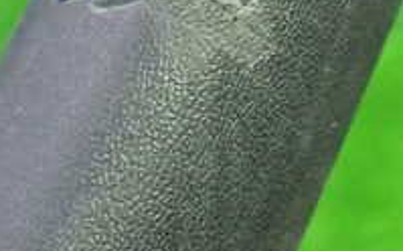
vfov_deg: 13.2
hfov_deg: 21.6
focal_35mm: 96
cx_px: 277
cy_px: -57
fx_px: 1053
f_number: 2.3
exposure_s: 1/30
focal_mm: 5.4
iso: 1000
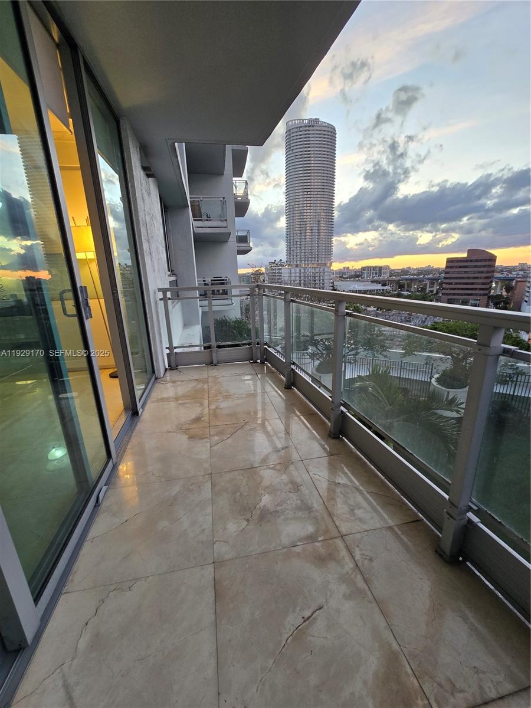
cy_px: 354
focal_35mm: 13
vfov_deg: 106.2
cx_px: 266
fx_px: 266
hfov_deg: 89.9
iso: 100
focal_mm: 2.2
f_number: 2.2
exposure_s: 1/60
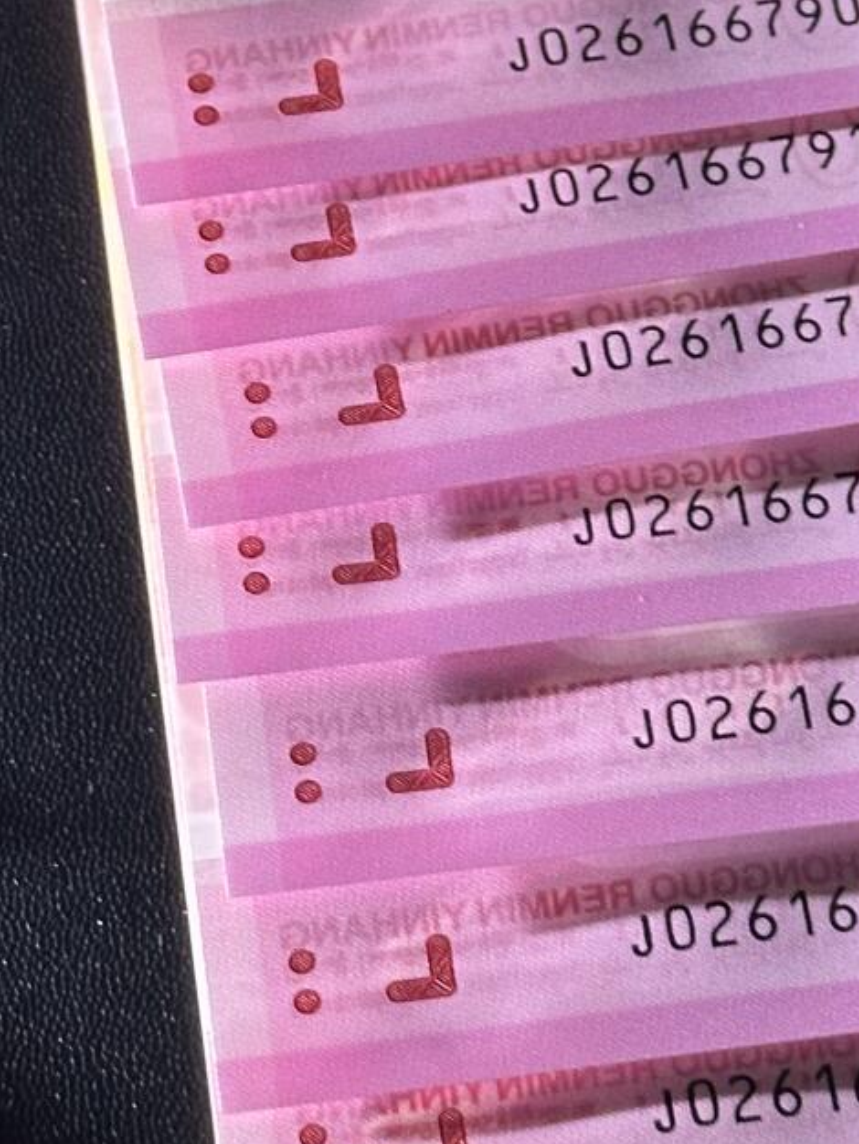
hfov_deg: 10.7
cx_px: 590
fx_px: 4563
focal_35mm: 138
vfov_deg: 14.3
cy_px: 559
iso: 250
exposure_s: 1/33
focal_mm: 6.86
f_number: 1.78
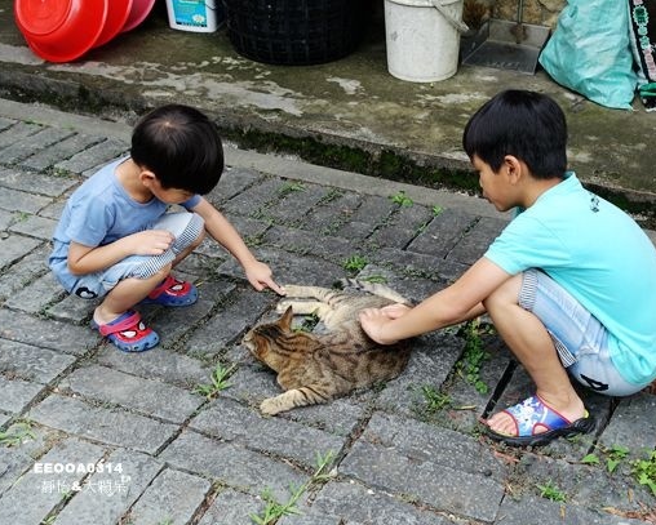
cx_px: 378
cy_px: 269
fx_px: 1049
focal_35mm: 54
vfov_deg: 28.1
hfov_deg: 34.7
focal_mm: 16.39
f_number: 4
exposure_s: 1/125
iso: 125
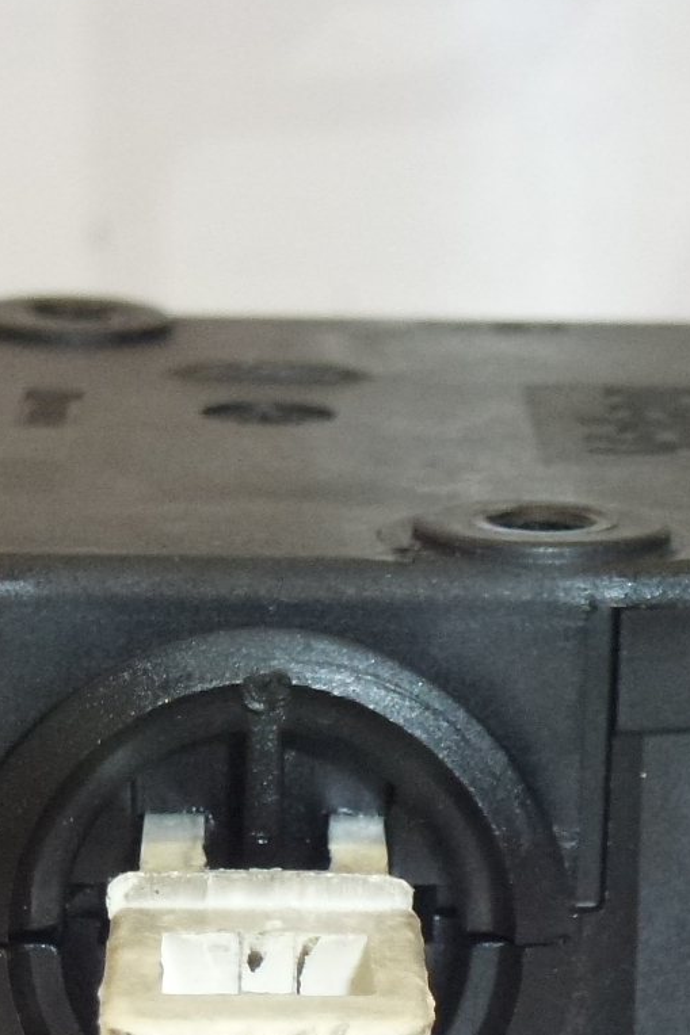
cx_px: 469
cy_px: 871
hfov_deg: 8.6
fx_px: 4573
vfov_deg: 12.8
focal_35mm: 159
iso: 400
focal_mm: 10.1
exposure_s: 1/200
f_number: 4.4
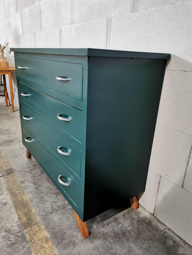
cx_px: 96
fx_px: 200
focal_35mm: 27
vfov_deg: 65.3
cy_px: 128
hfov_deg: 51.4
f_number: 1.8
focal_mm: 5.58
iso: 800
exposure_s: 1/33.3
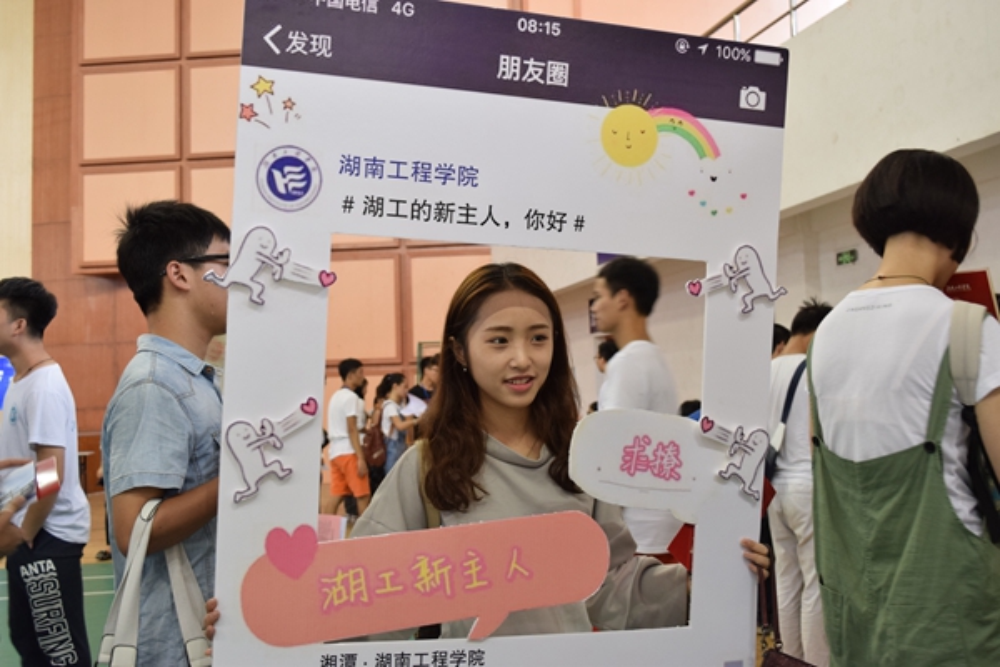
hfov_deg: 49.6
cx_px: 500
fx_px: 1083
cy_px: 334
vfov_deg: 34.2
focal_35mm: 39
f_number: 5.6
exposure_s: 1/40
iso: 800
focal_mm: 26
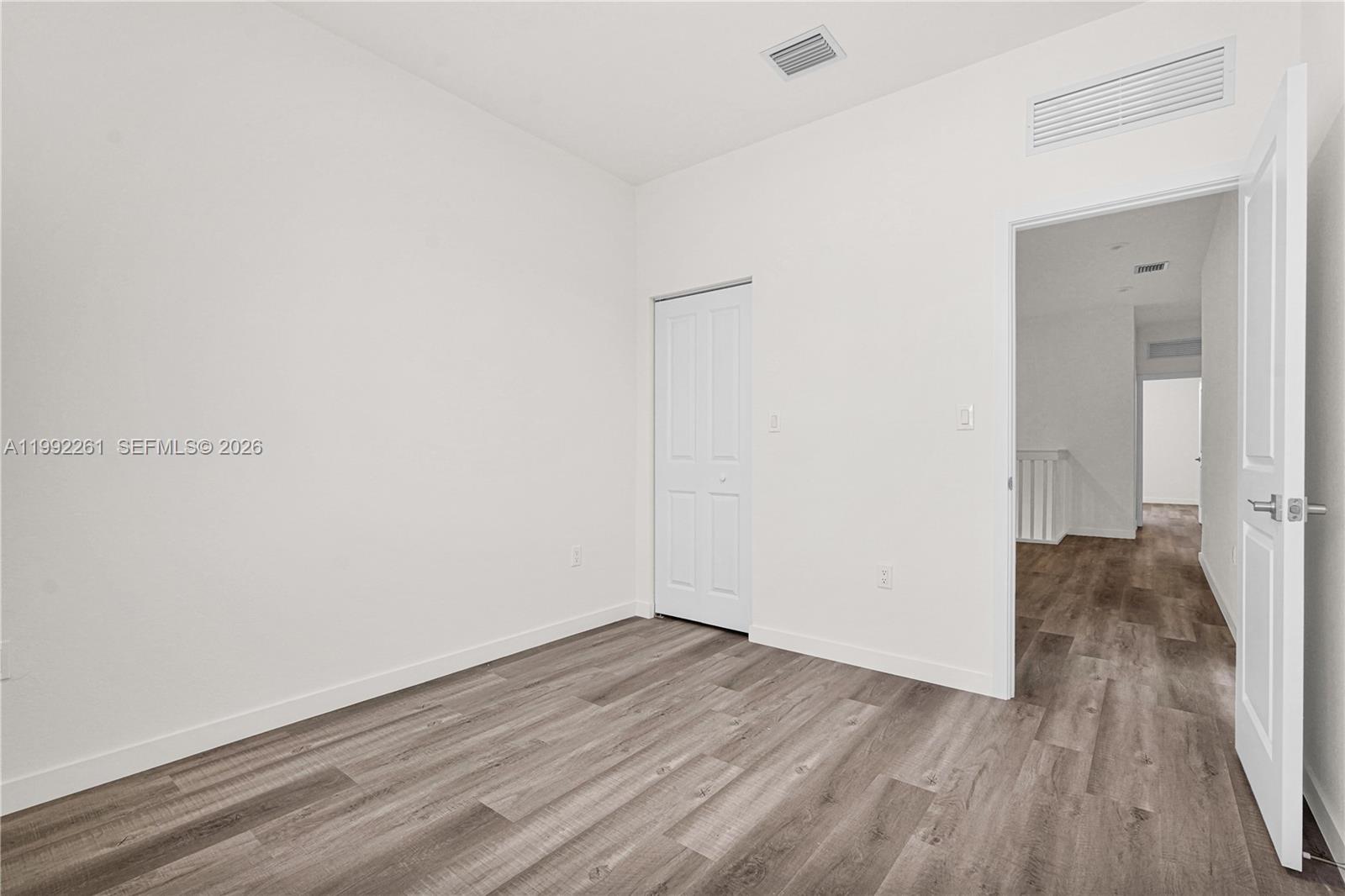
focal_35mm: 16
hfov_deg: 96.7
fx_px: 598
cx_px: 672
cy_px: 448
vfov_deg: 73.7
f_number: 8
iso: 250
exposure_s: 1/30
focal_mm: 16
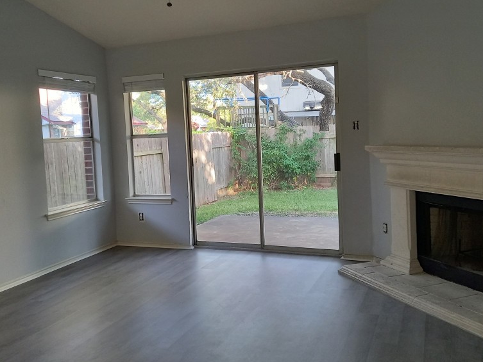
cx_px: 235
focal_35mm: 34
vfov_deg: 41.8
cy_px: 163
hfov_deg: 53.9
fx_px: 474
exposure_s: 1/60
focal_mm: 4.6
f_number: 2
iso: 200
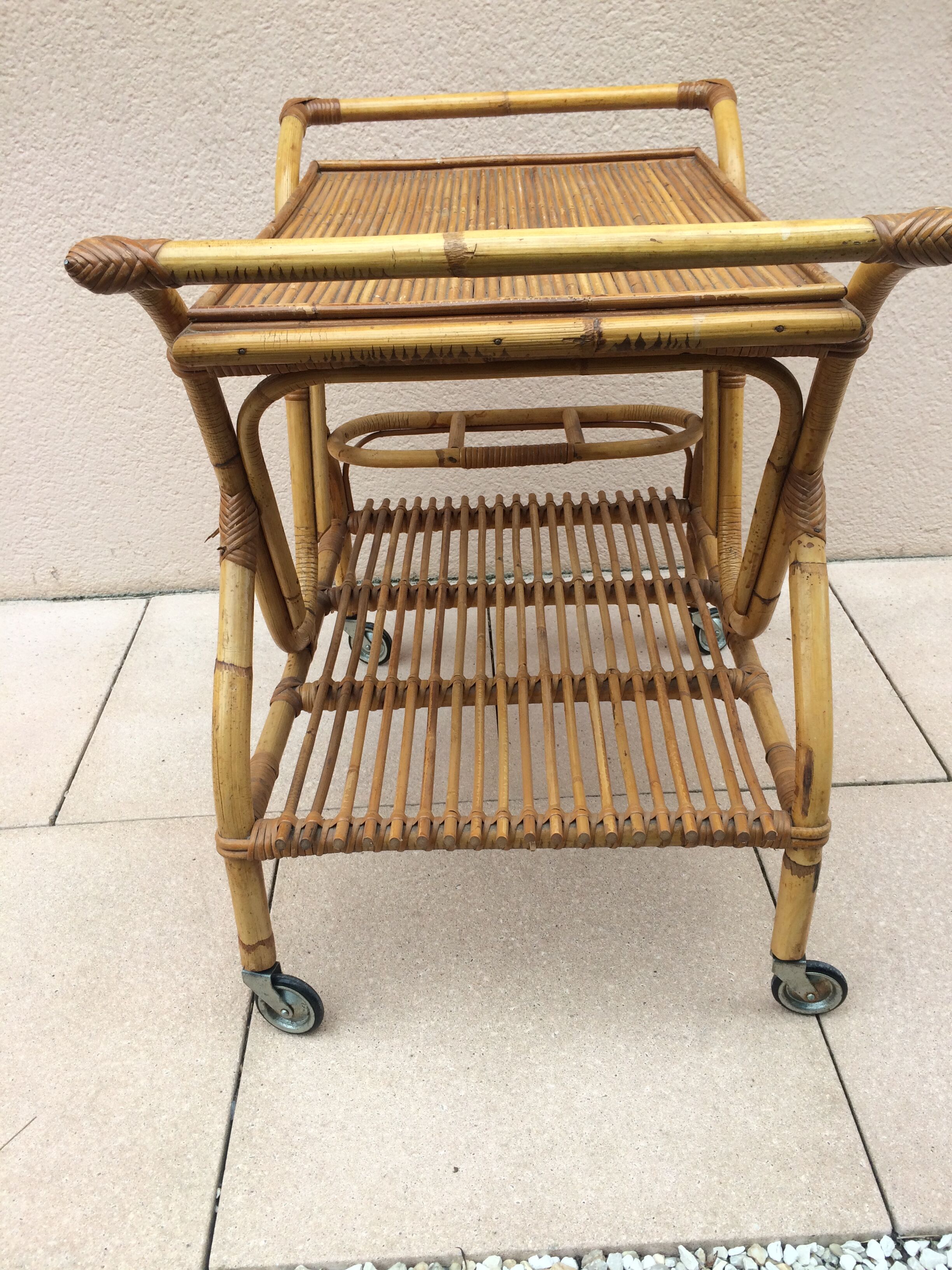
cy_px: 635
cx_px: 476
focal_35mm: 29
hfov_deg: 48.2
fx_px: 1063
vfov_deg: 61.7
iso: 32
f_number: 2.2
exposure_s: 1/243
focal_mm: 4.15
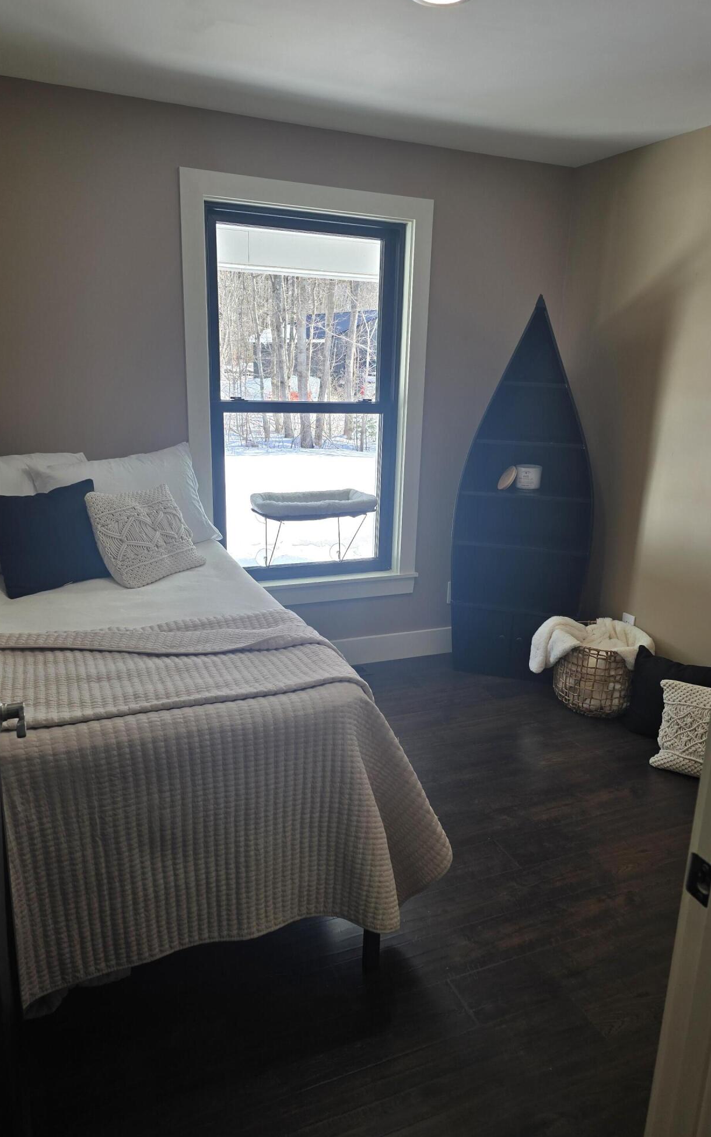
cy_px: 560
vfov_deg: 72.5
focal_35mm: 25
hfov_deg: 49.3
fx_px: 775
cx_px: 374
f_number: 1.7
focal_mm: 6.3
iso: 20
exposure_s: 1/120
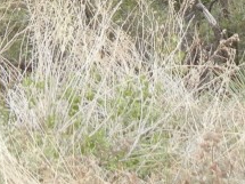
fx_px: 1012
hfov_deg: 13.8
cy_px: -205
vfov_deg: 9.6
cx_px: 154
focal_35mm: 143
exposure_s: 1/477
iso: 160
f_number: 3.5
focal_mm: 5.4
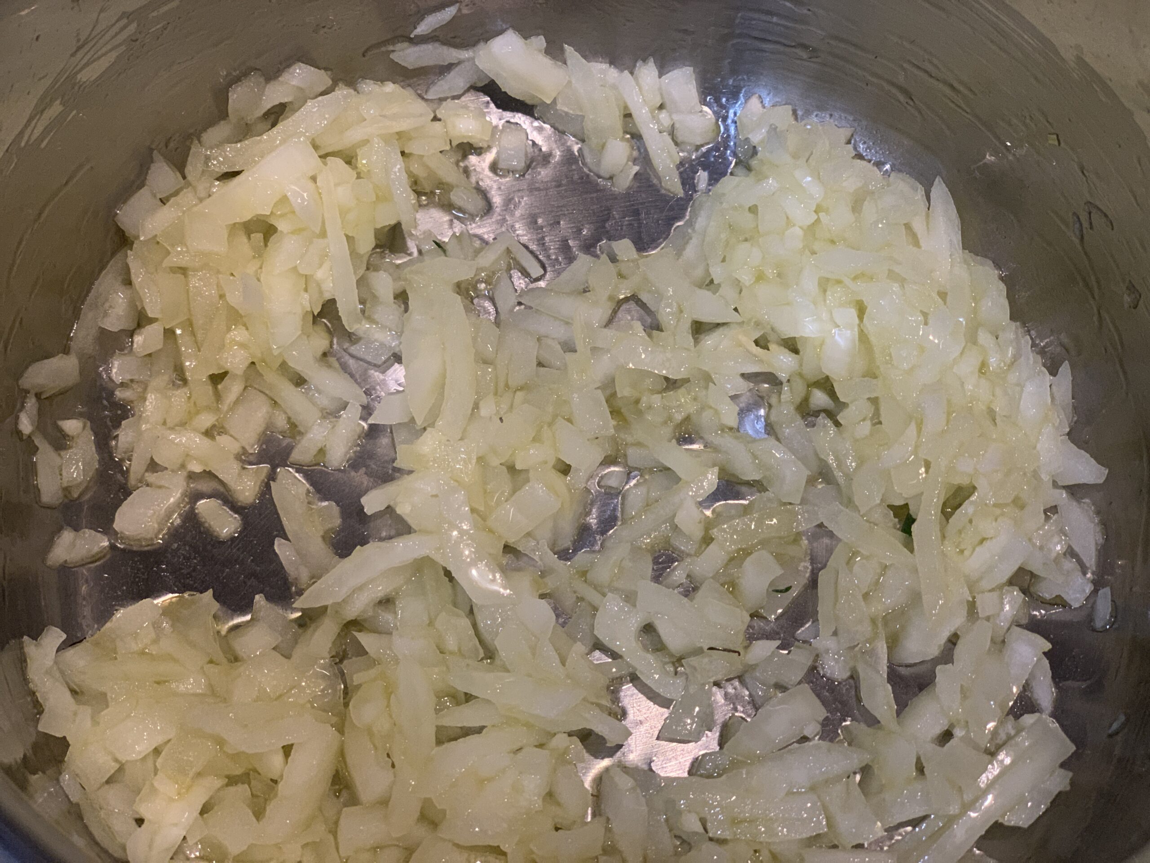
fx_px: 1728
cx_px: 575
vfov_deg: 28.0
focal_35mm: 52
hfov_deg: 36.8
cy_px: 432
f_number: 2.4
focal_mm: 6
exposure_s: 1/50
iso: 160
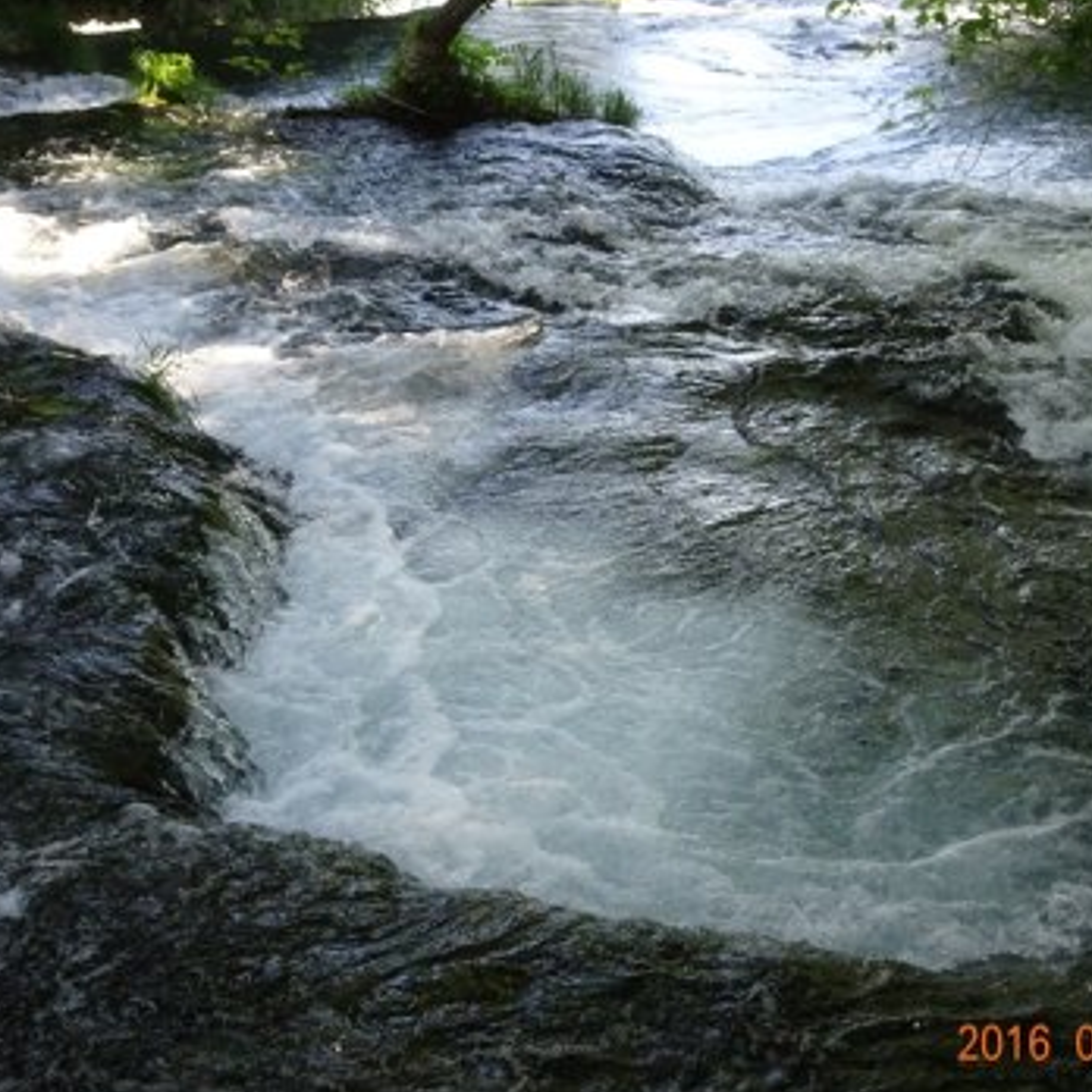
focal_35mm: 52
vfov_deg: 32.8
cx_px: 511
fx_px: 1856
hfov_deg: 32.8
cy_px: 560
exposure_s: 1/250
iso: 400
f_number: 4
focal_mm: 7.05
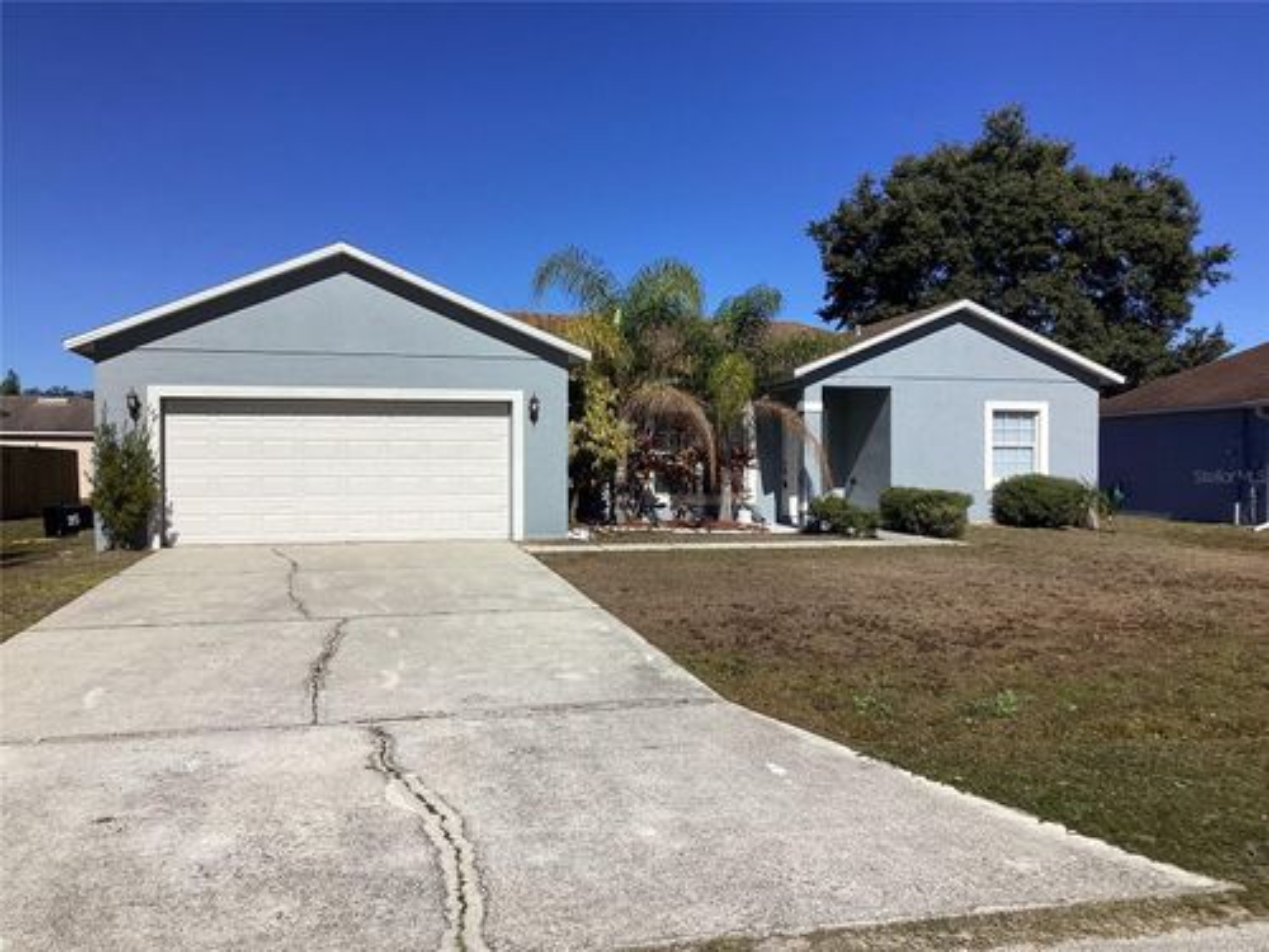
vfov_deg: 45.4
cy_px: 476
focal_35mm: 31
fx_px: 1136
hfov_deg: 58.4
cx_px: 634
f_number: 2.4
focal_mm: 3.3
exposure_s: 1/2915
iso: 25
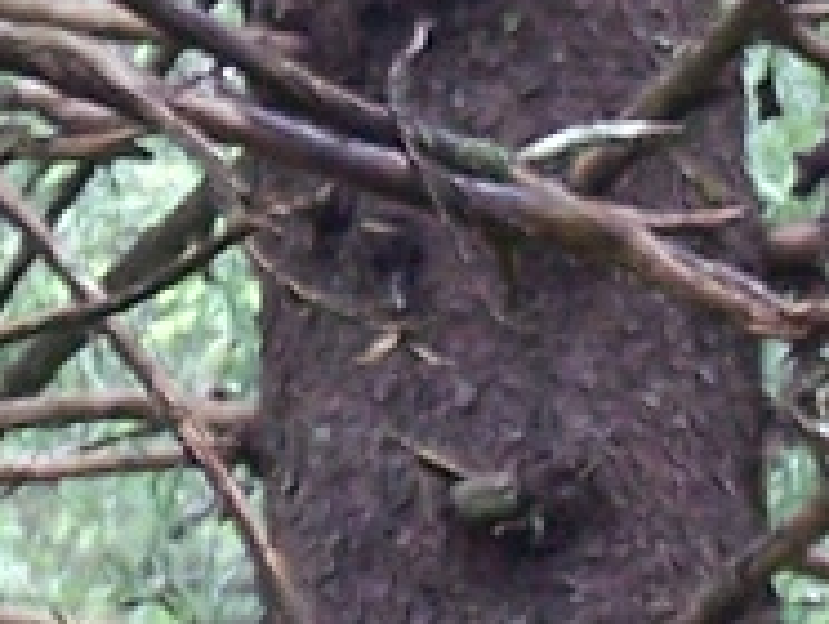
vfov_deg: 2.2
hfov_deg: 2.9
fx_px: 16210
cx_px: 312
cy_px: 290
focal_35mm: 676
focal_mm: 17.5
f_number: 3.2
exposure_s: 1/8
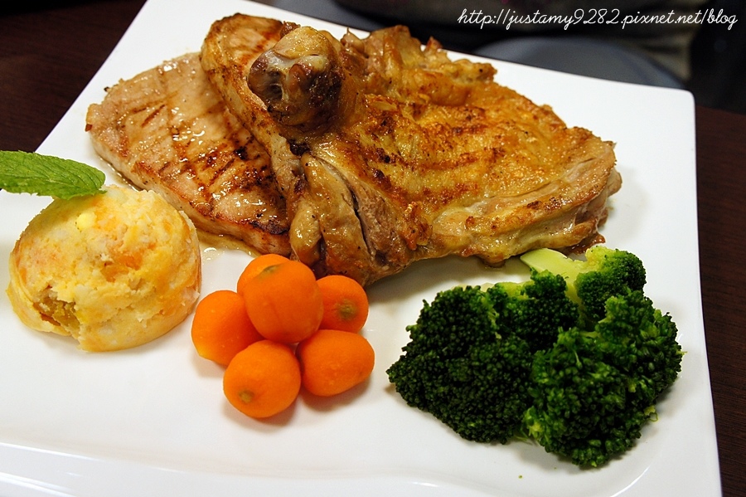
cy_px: 248
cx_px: 373
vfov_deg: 35.5
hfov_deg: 51.3
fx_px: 777
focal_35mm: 38
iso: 1000
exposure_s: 1/40
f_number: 5.6
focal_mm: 25
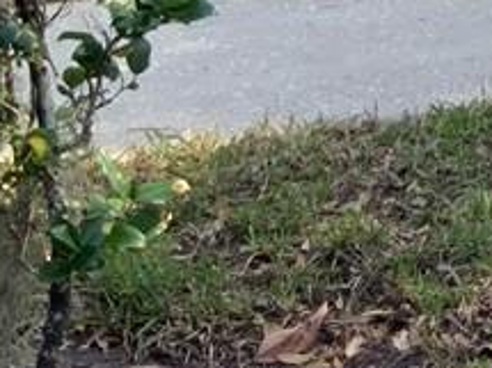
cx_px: 1076
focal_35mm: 216
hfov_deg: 8.5
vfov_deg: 6.2
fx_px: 3068
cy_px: -823
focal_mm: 3
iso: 16
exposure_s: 1/212
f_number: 1.8
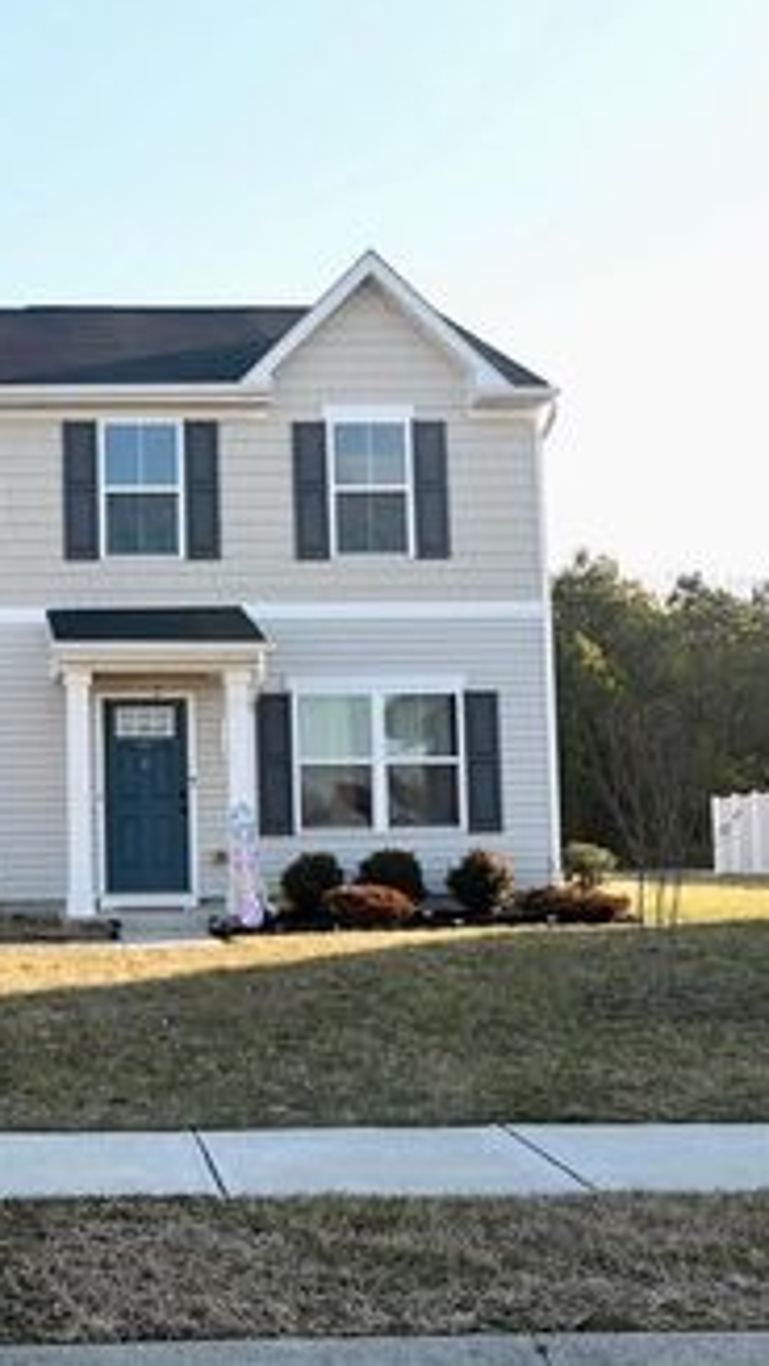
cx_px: 21
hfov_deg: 24.0
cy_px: 679
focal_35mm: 48
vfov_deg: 42.9
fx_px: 1740
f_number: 6.3
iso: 320
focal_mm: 20
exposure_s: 1/320
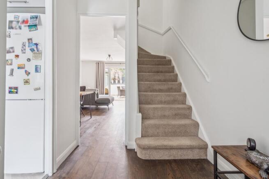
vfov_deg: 73.8
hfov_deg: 96.7
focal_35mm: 16
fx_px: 120
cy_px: 90
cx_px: 134
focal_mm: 16
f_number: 5.6
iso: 640
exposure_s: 1/6
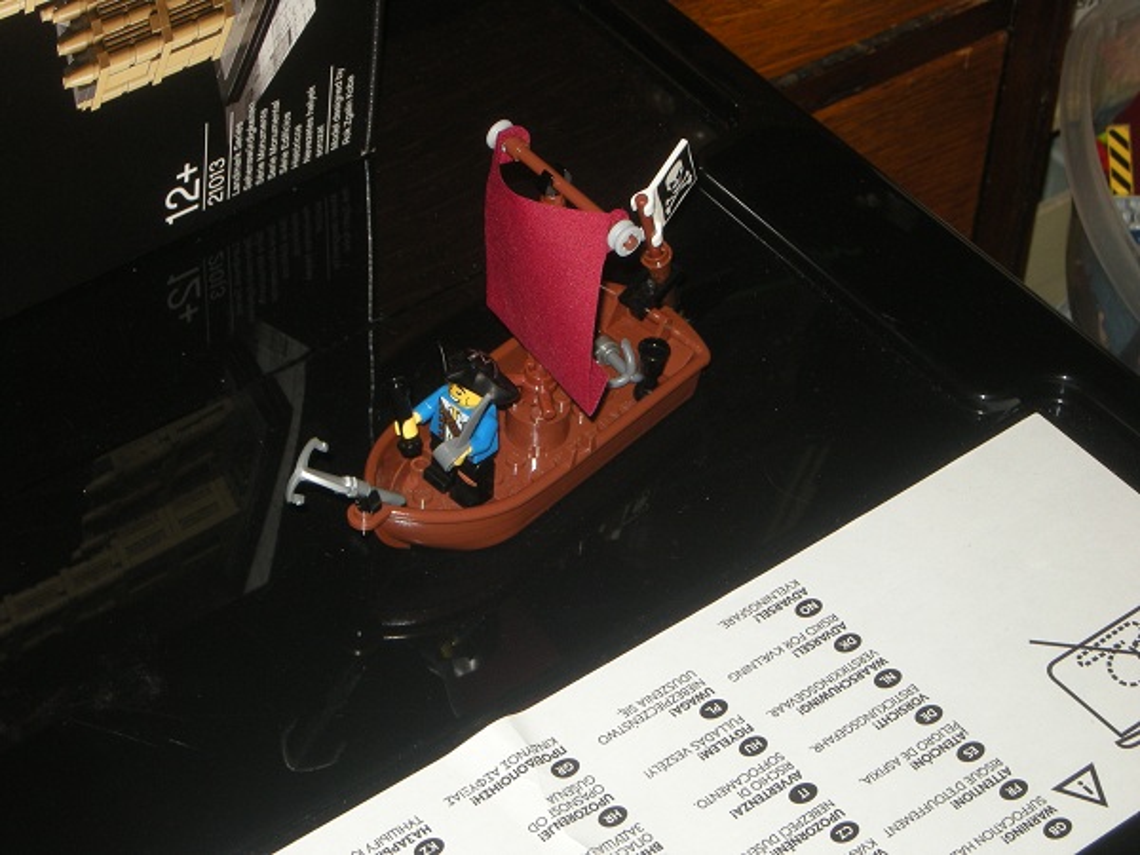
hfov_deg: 19.3
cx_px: 570
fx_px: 3359
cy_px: 428
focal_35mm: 102
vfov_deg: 14.5
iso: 118
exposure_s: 1/120
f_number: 5.6
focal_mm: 17
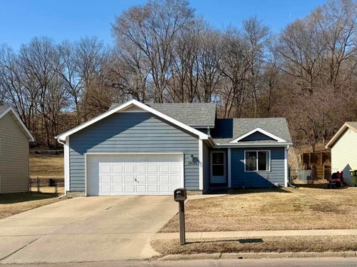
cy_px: 134
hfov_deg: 71.6
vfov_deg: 56.7
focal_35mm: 24
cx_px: 178
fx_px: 247
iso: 80
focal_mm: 6.76
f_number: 1.78
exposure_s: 1/4405
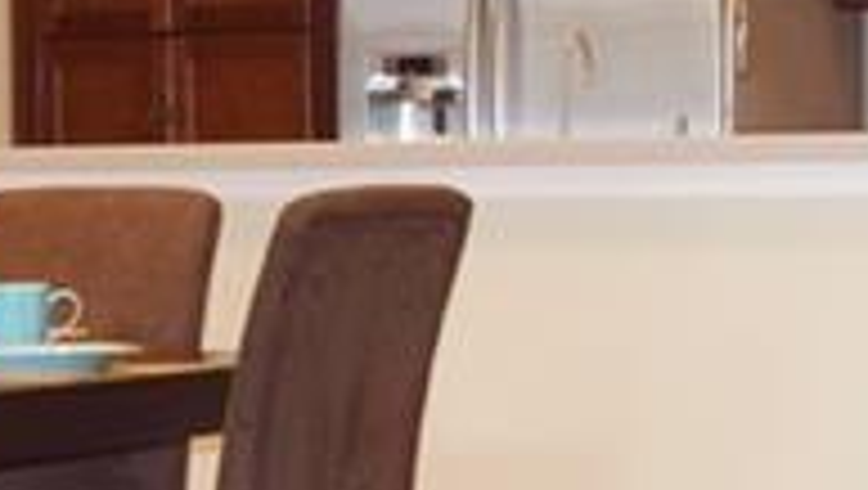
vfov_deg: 6.3
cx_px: 76
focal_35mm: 192
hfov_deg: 11.1
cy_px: 333
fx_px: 4418
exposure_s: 1/60
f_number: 3.8
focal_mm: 23
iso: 400
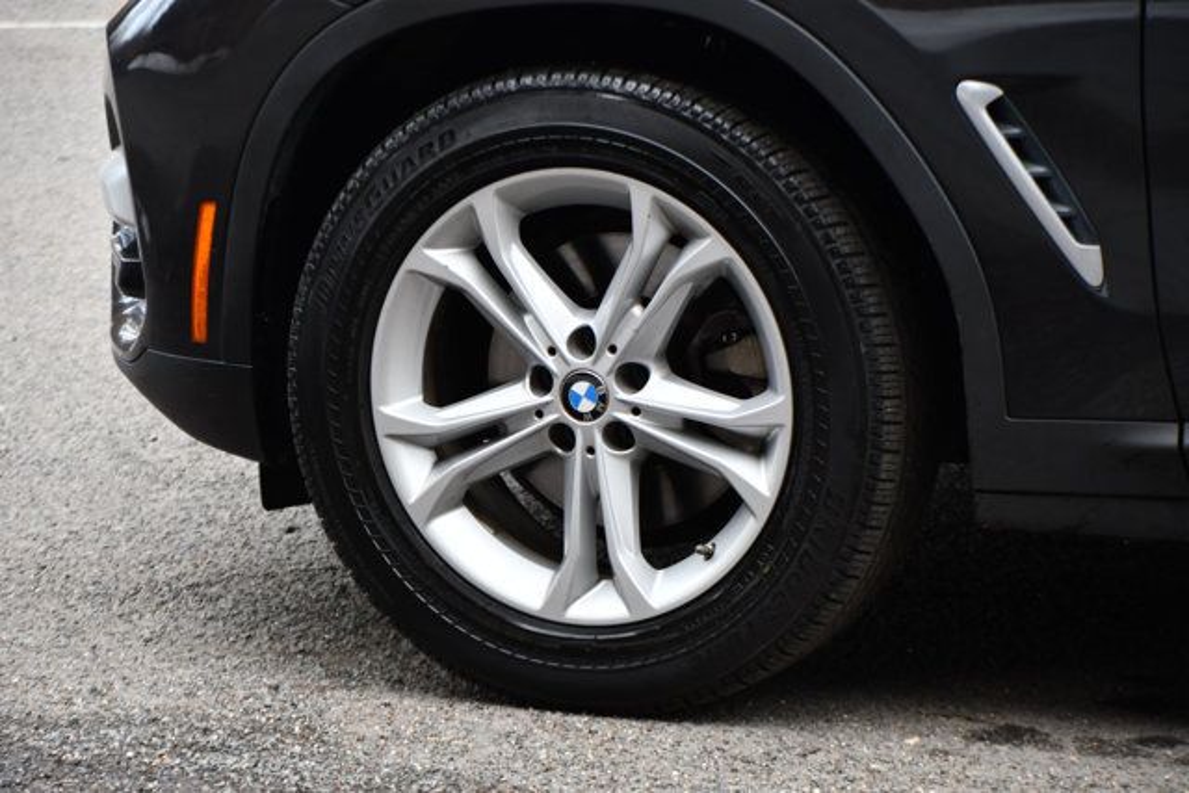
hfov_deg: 11.8
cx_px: 594
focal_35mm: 174
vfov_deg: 7.9
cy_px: 396
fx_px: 5748
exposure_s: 1/250
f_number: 5
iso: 400
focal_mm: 116
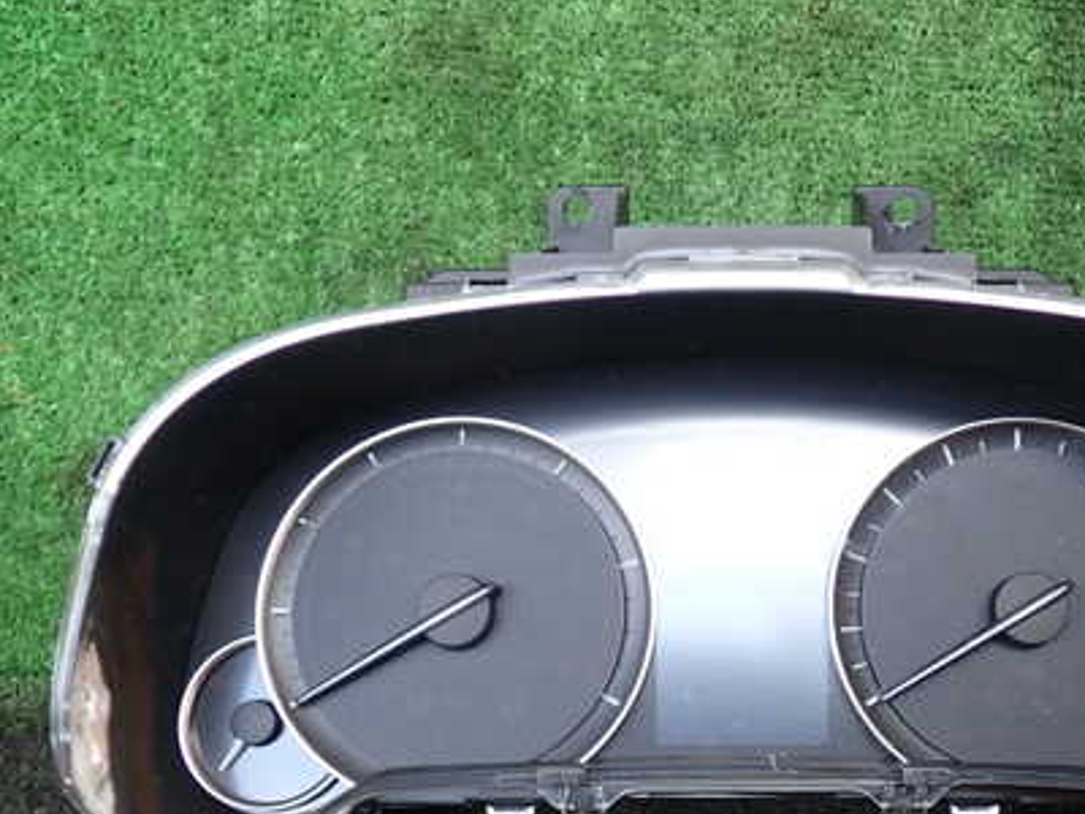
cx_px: 722
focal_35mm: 45
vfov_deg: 32.0
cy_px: 513
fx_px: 1410
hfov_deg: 41.5
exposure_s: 1/60
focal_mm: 5.4
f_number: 2.3
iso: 160
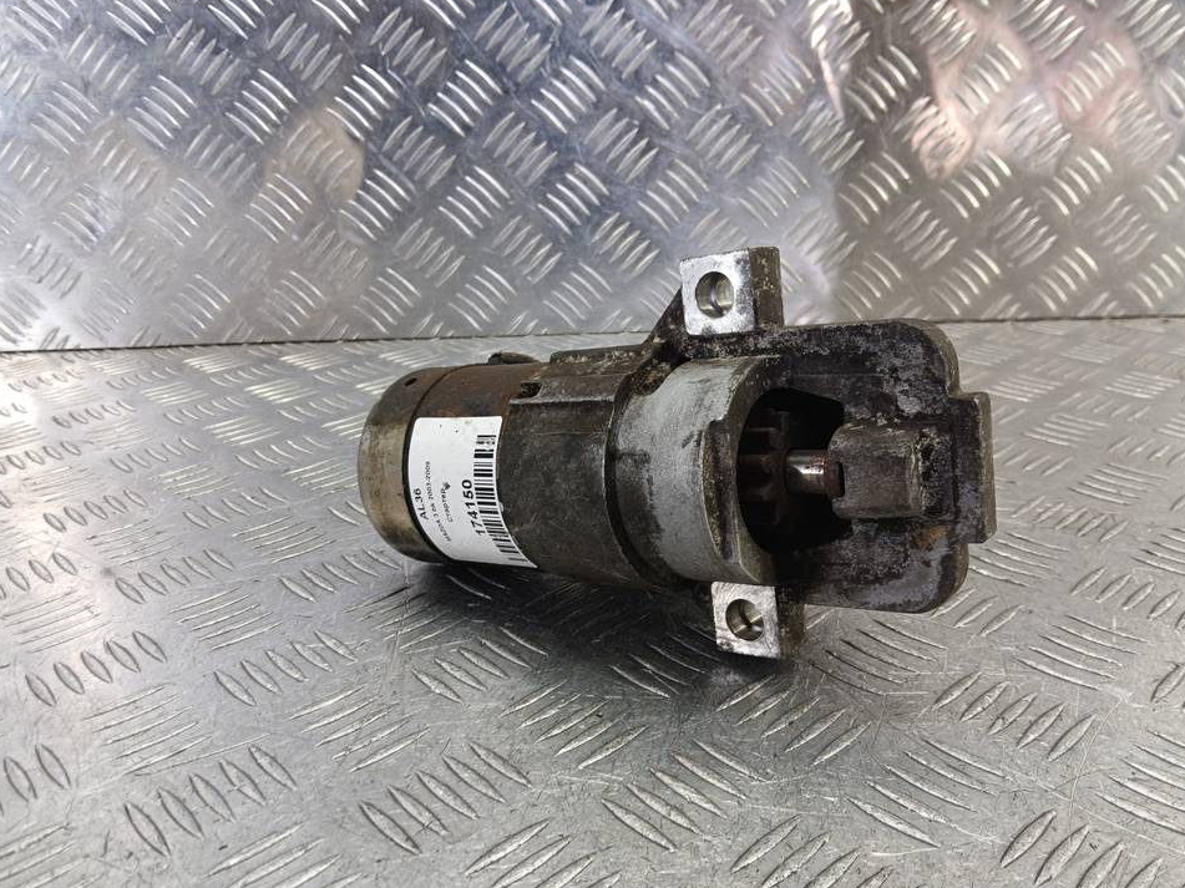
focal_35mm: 28
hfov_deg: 63.4
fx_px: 958
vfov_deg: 49.7
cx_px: 621
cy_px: 465
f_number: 1.8
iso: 80
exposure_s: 1/50
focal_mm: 3.98
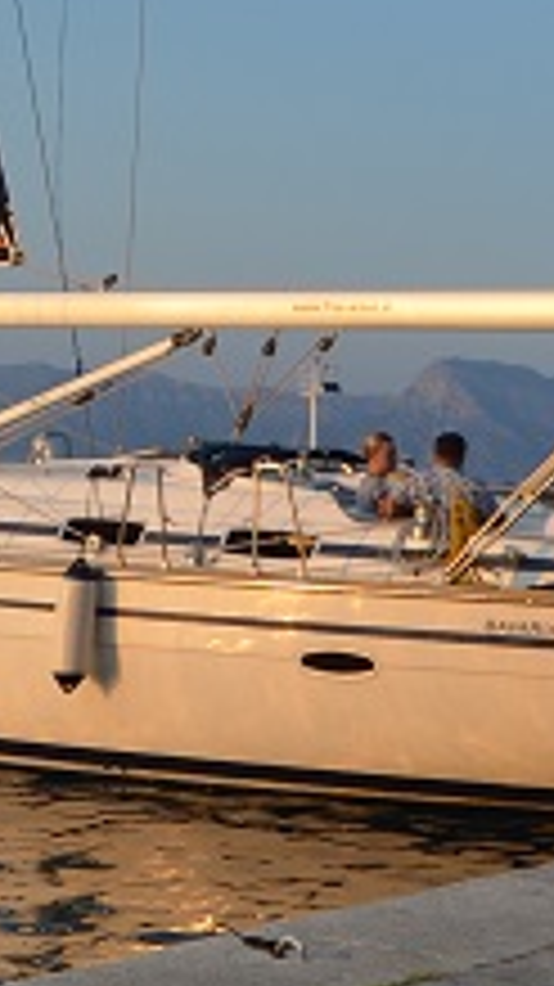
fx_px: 2249
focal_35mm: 86
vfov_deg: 24.1
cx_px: 254
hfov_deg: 14.0
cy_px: 110
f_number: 4.5
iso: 125
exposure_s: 1/500
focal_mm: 12
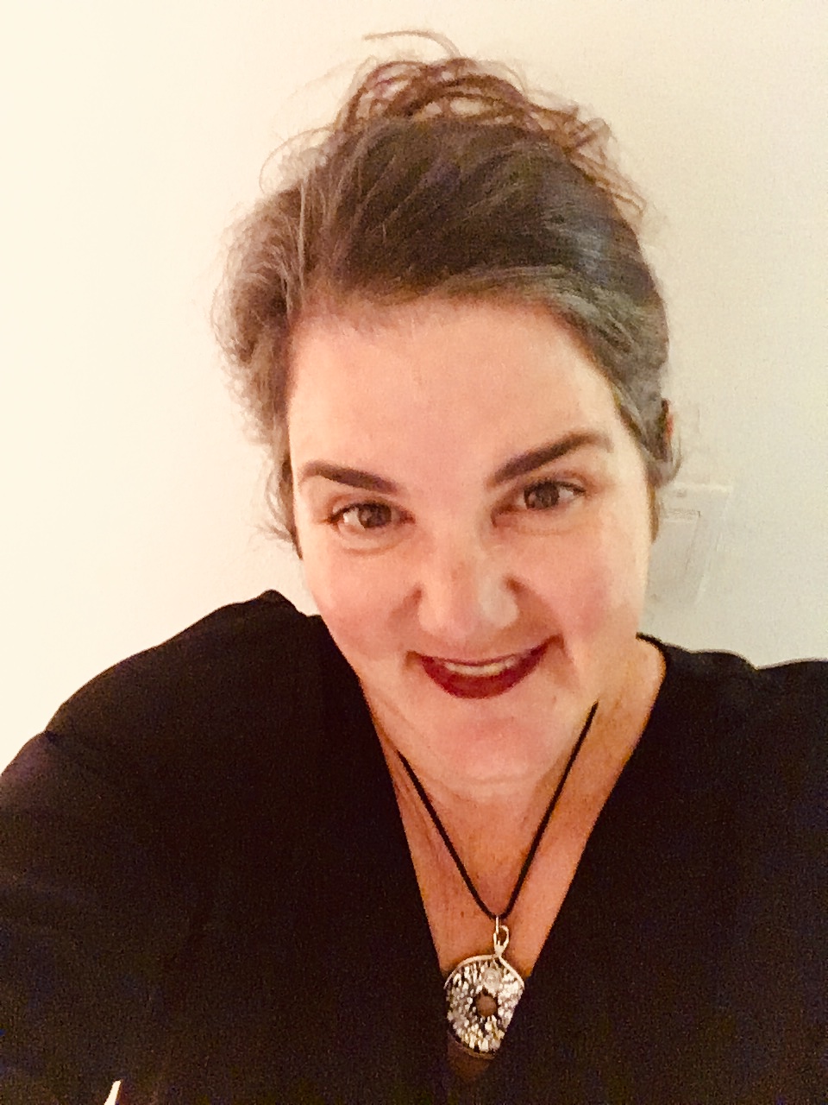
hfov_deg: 45.4
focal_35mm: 31
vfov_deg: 58.4
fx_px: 989
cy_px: 552
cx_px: 414
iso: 1000
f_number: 2.4
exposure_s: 1/15
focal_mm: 2.15
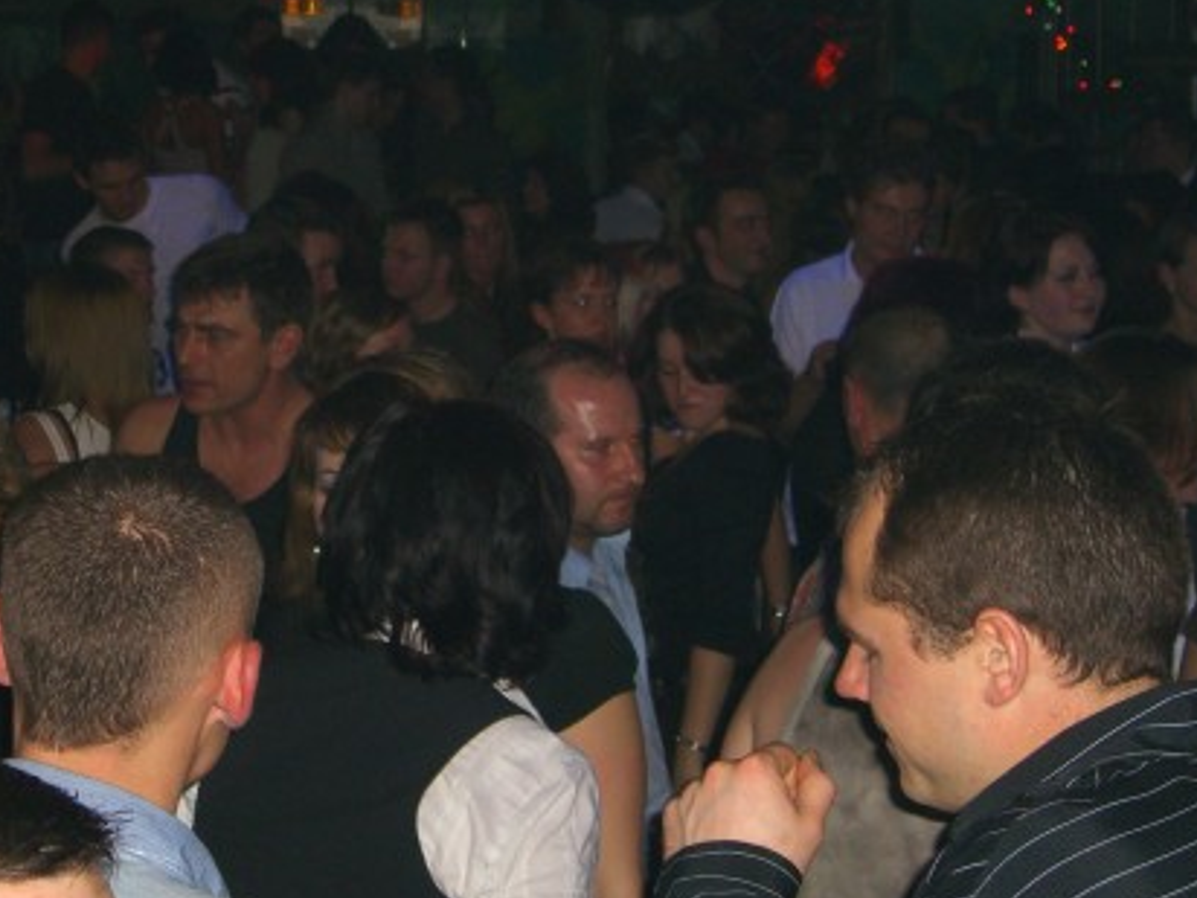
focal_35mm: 83
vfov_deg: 17.7
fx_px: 2870
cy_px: 308
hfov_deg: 23.4
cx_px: 340
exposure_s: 1/60
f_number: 3.6
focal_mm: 11.8
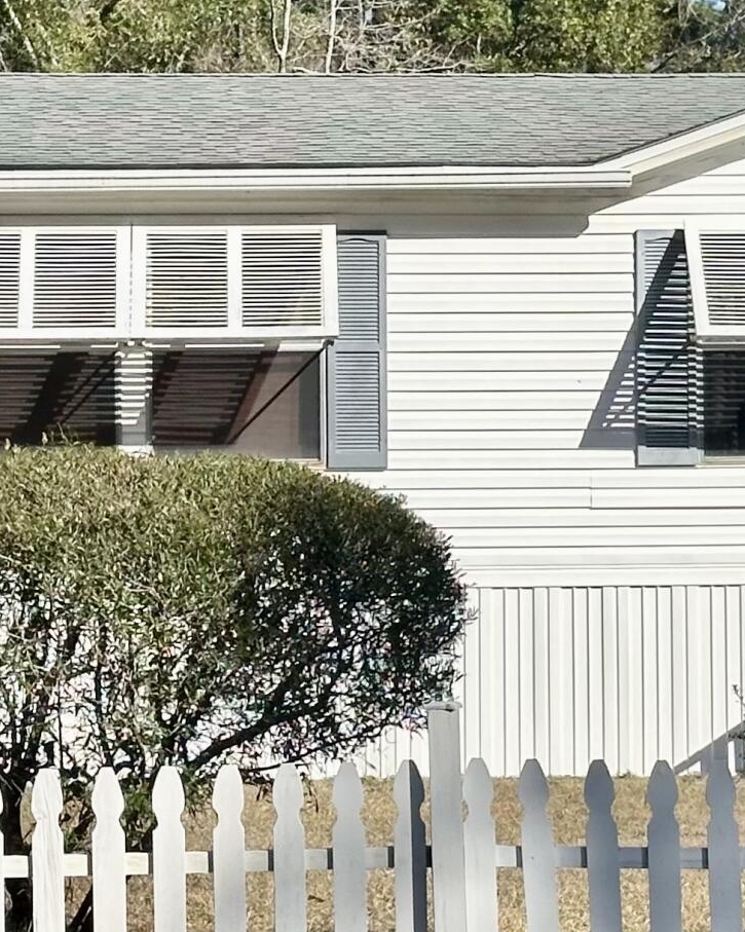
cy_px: 402
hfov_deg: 9.9
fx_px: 4274
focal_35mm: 155
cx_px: 570
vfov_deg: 12.4
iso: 64
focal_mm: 6.86
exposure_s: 1/5556
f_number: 1.78
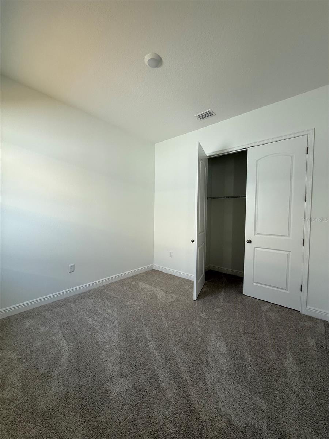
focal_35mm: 14
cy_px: 220
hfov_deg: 85.7
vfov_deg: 102.1
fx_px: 177
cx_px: 164
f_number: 2.2
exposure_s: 1/99
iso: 80
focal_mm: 2.22
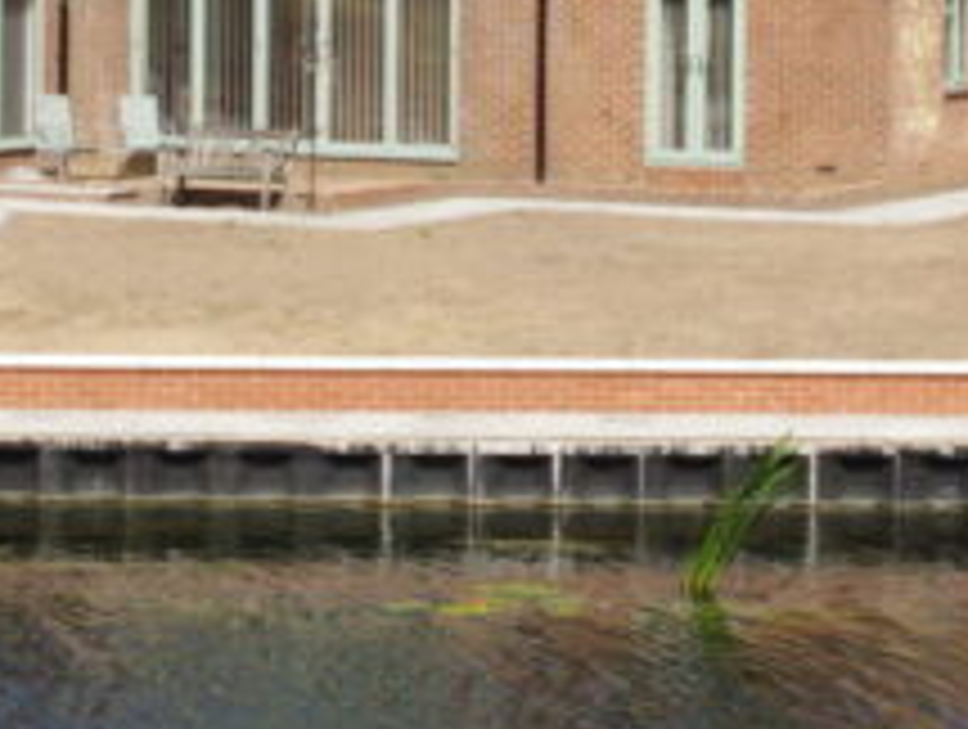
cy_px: -61
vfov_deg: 12.2
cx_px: 558
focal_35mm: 120
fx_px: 3361
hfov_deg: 16.4
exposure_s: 1/500
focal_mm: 28
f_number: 8
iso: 200
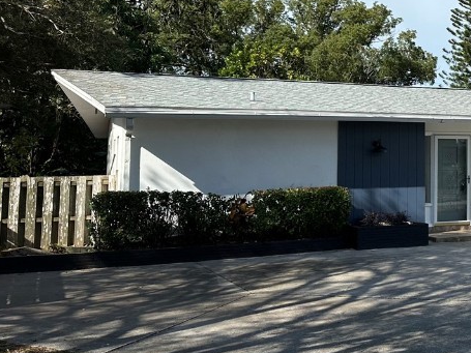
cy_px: 101
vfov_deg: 26.8
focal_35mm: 54
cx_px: 503
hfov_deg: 31.9
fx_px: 735
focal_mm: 6.86
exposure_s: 1/6211
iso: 80
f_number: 1.78
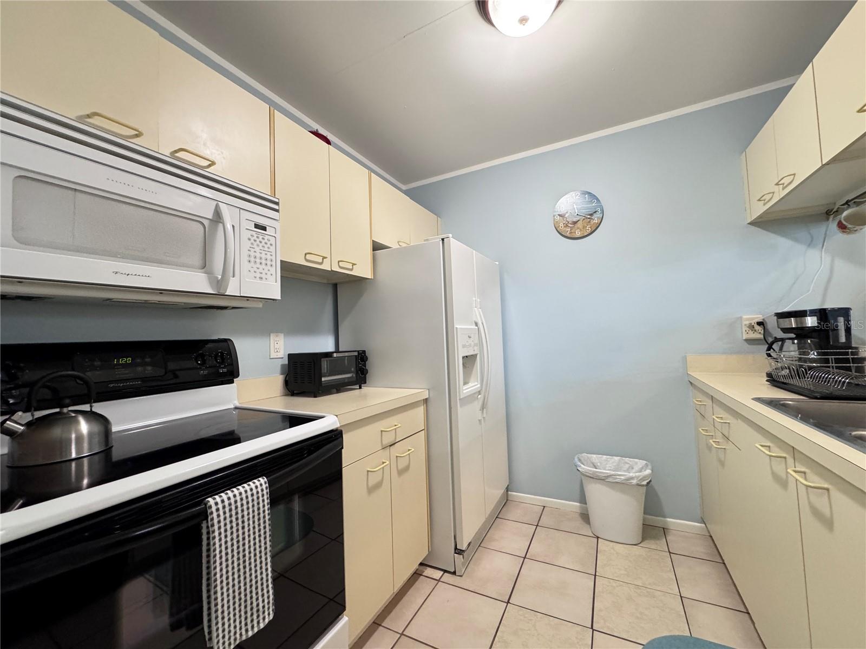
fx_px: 350
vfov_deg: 85.7
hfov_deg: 102.1
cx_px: 433
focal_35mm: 14
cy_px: 324
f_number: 2.2
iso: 400
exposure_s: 1/60
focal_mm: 2.22
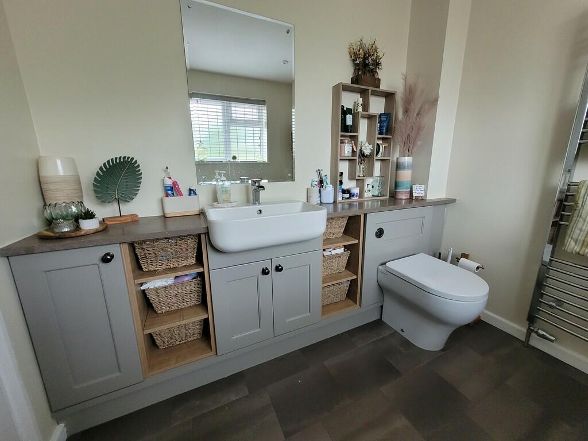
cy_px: 220
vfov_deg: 89.9
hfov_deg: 106.2
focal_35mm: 13
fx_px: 221
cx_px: 294
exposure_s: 1/50
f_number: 2.2
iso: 200
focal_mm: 1.74
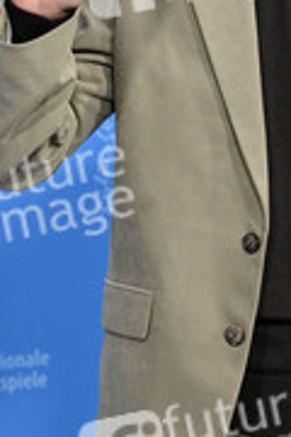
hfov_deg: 7.1
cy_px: 83
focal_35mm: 193
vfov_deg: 10.6
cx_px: 274
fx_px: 2340
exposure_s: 1/640
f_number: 4.5
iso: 3200
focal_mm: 87
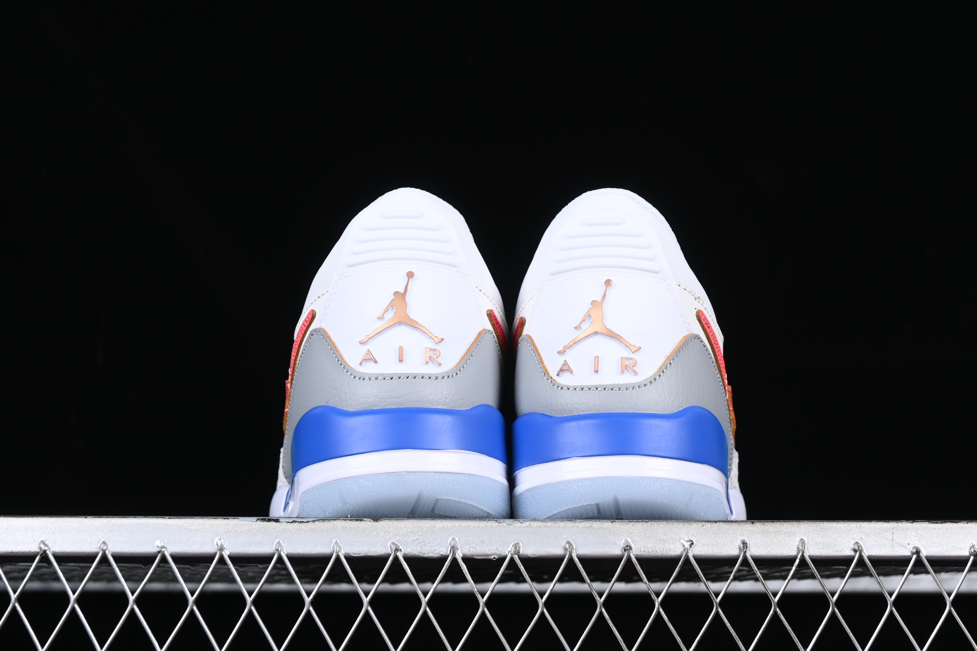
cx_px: 488
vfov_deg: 18.2
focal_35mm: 75
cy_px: 326
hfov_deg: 27.0
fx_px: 2035
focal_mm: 50
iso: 160
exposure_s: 1/80
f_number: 8
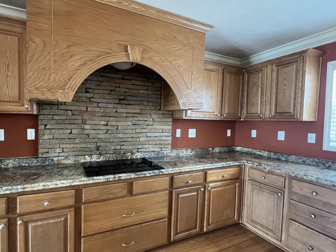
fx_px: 165
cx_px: 142
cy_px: 130
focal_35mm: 17
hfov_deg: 90.3
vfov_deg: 74.7
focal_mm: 1.57
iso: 500
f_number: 1.8
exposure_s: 1/60
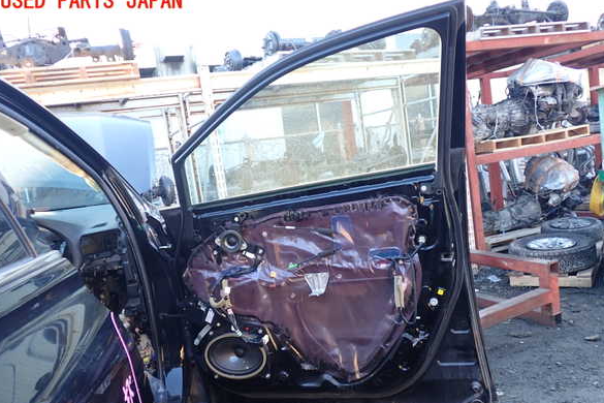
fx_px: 537
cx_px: 305
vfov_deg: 41.1
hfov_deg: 58.7
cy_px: 221
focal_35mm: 32
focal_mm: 5.4
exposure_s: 1/60
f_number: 2.3
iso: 100
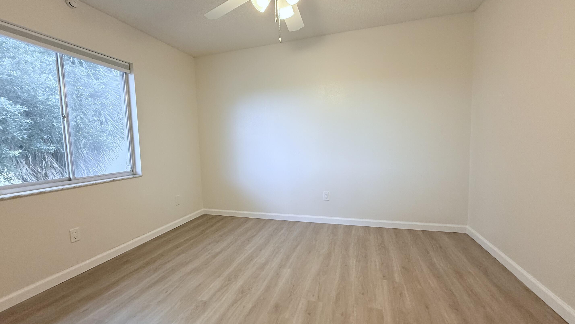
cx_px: 282
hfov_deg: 99.4
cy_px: 163
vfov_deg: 67.1
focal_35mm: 16
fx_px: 244
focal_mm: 2.22
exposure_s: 1/120
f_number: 2.2
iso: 200
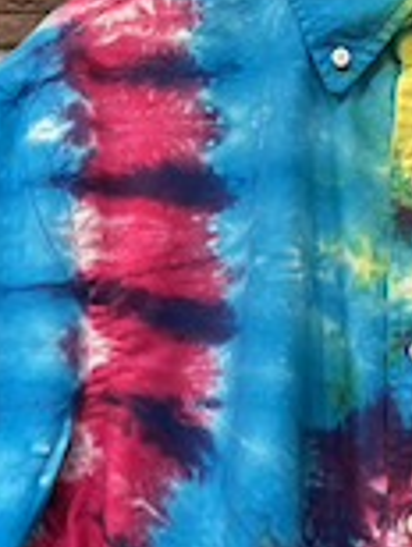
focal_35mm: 90
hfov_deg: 16.2
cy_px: 611
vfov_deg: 20.6
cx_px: 405
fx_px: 1424
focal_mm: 4.2
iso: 400
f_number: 1.6
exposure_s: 1/40
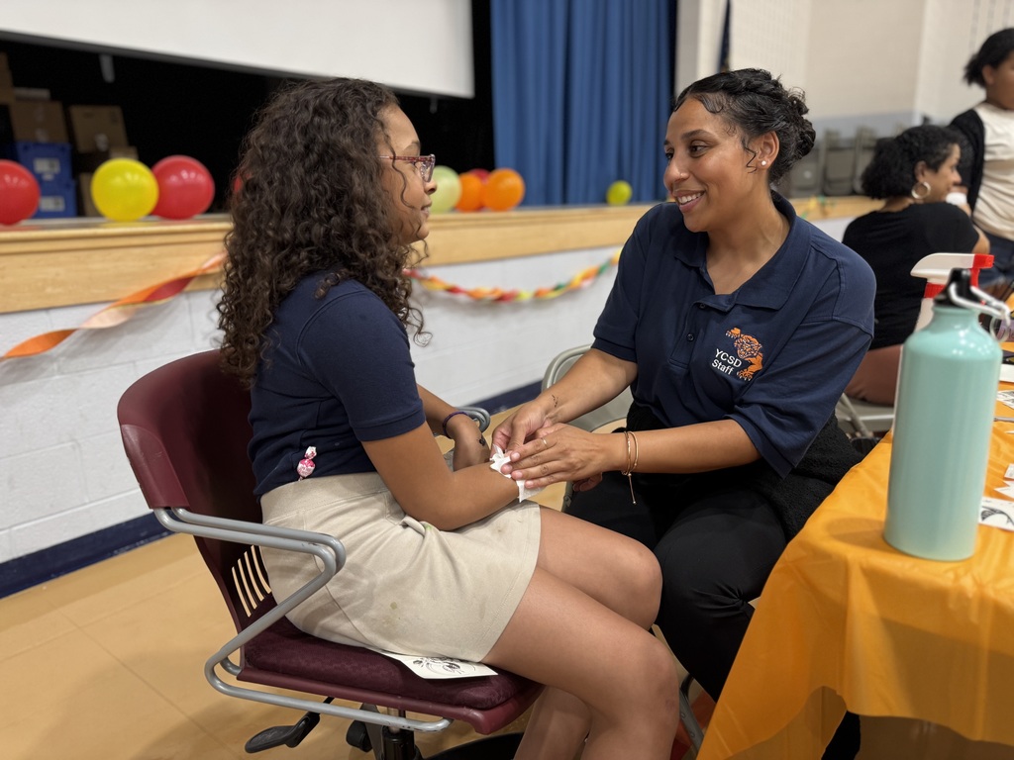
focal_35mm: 24
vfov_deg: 56.8
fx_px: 703
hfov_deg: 71.6
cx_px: 507
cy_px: 380
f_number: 1.78
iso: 200
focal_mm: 6.76
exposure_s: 1/60
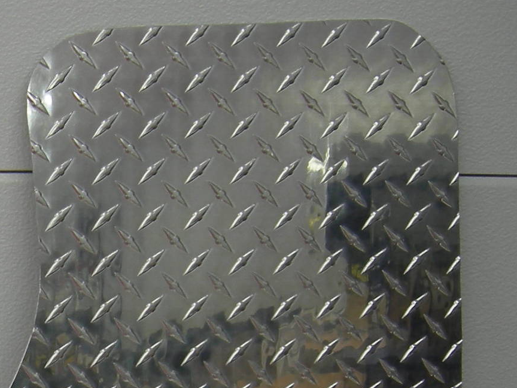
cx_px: -165
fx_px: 1494
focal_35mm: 100
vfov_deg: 14.4
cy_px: 436
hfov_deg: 18.2
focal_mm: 7.5
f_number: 2.7
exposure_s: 1/47.6
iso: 64
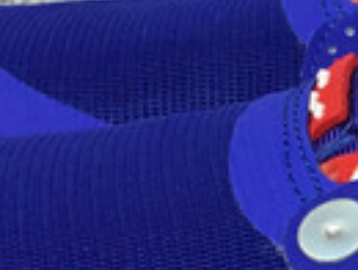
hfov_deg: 8.8
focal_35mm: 214
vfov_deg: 6.9
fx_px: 2217
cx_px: 697
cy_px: 277
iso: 25
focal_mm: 3.3
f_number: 2.4
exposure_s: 1/210
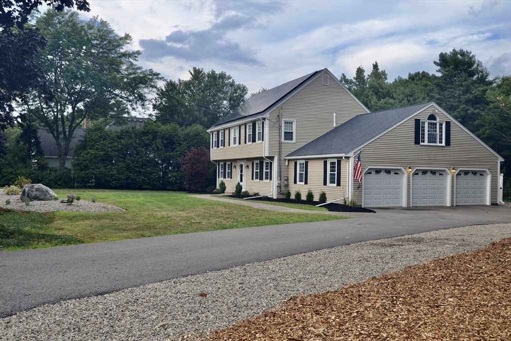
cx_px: 256
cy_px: 170
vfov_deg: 40.0
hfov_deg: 57.2
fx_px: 468
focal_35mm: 33
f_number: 8
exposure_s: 1/60
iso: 110
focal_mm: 22
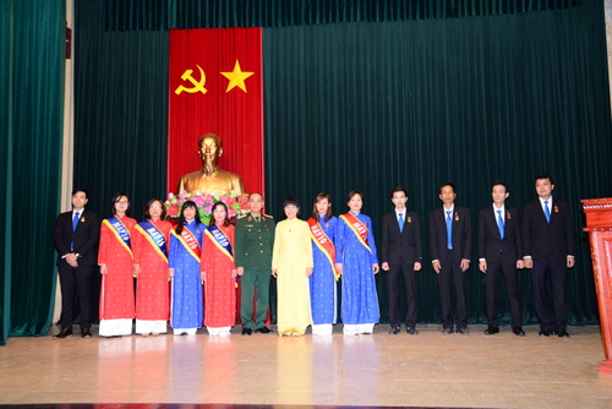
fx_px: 595
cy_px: 204
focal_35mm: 35
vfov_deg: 37.9
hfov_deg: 54.4
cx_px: 306
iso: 2000
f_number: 6.3
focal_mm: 35
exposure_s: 1/125
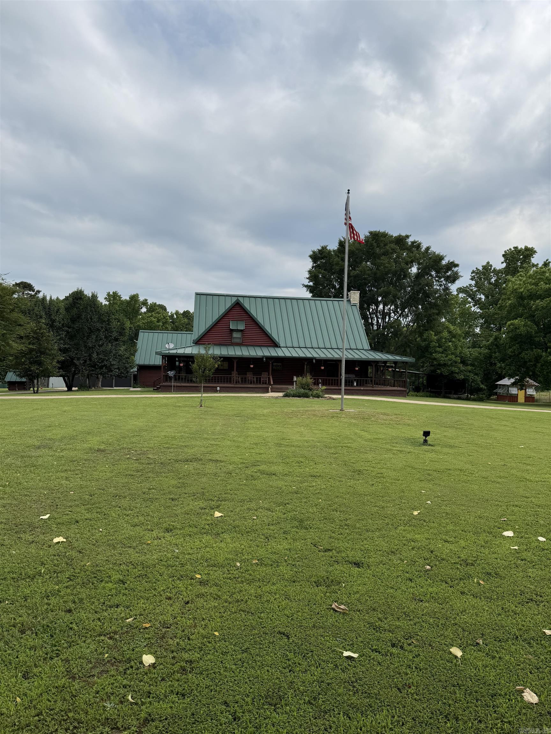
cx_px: 276
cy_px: 367
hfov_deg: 56.8
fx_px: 509
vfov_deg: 71.6
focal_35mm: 24
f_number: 1.78
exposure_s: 1/5714
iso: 80
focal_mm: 6.76
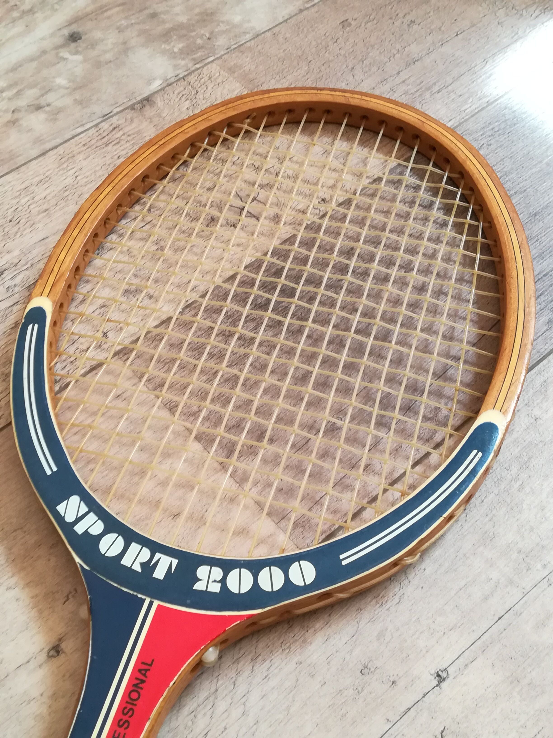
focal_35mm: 40
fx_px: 852
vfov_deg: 46.8
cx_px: 276
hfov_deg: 36.0
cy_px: 369
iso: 200
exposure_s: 1/33.3
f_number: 2.2
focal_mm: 3.83
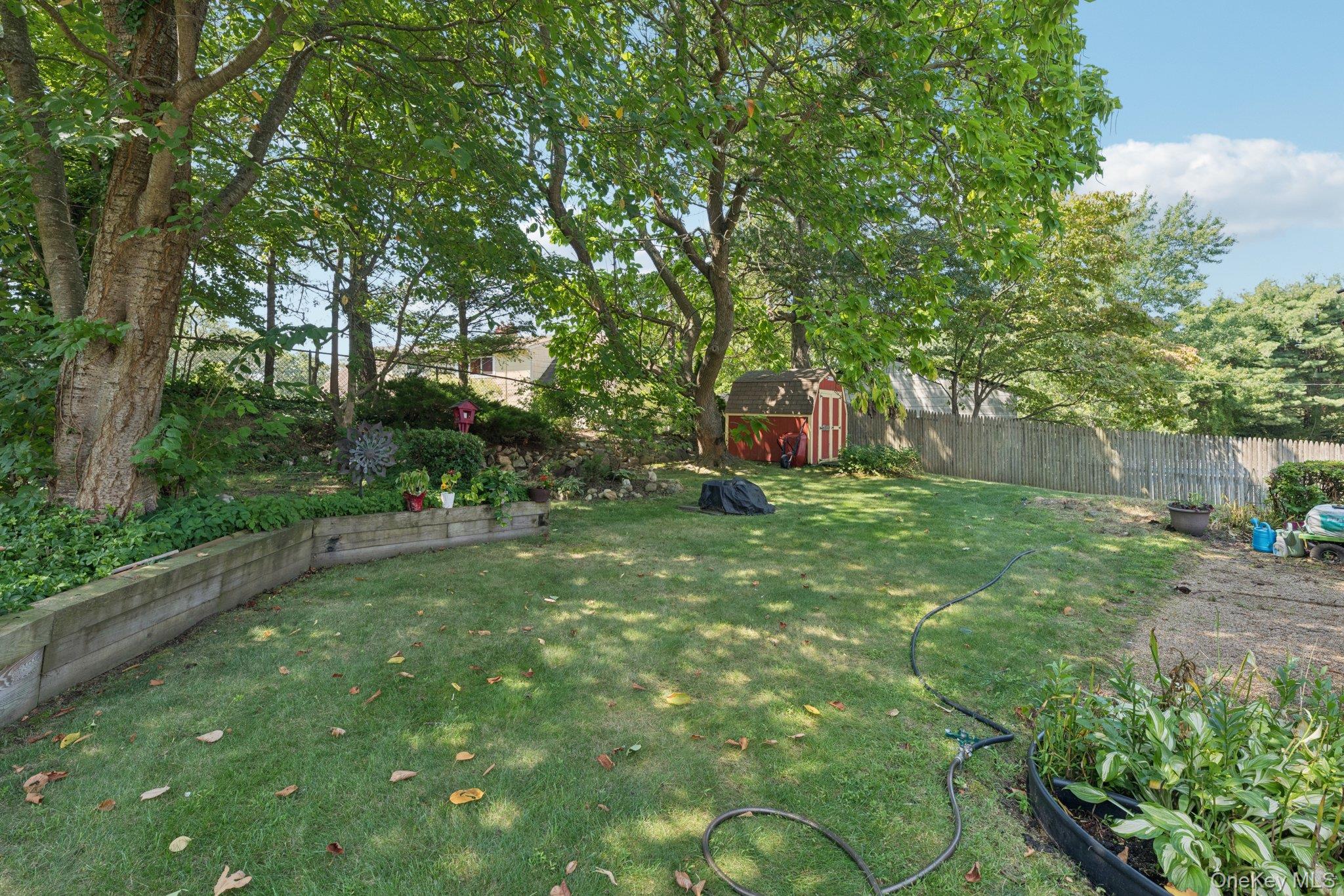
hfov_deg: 96.7
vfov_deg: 73.7
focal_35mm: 16
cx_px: 672
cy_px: 448
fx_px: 597
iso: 320
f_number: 9
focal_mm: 16
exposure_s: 1/80
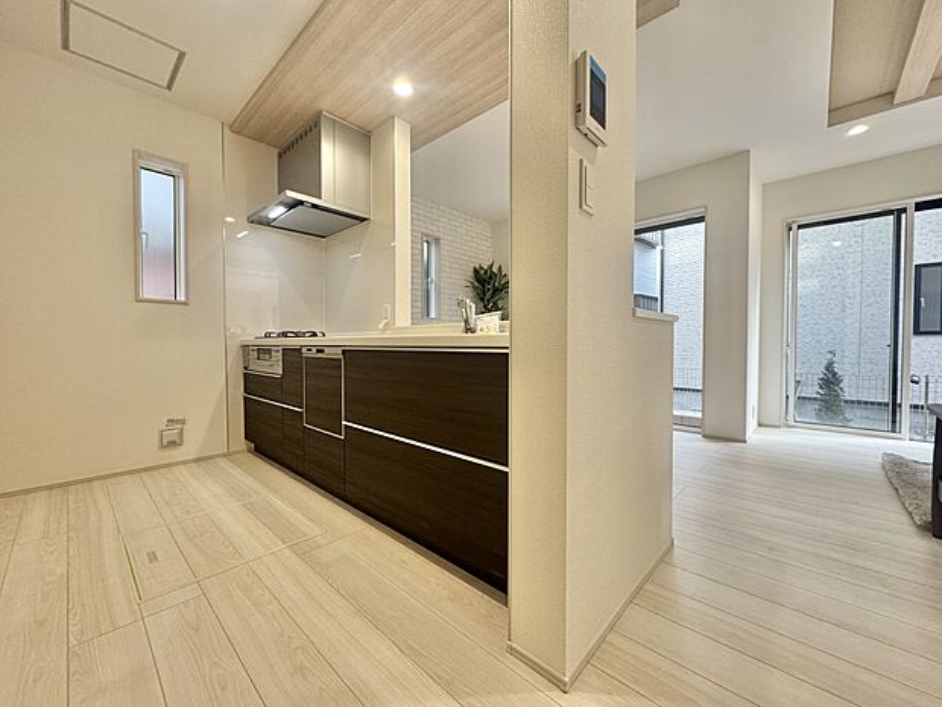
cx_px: 471
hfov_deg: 102.1
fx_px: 381
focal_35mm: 14
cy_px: 354
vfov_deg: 85.7
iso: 160
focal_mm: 2.22
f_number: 2.2
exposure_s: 1/100
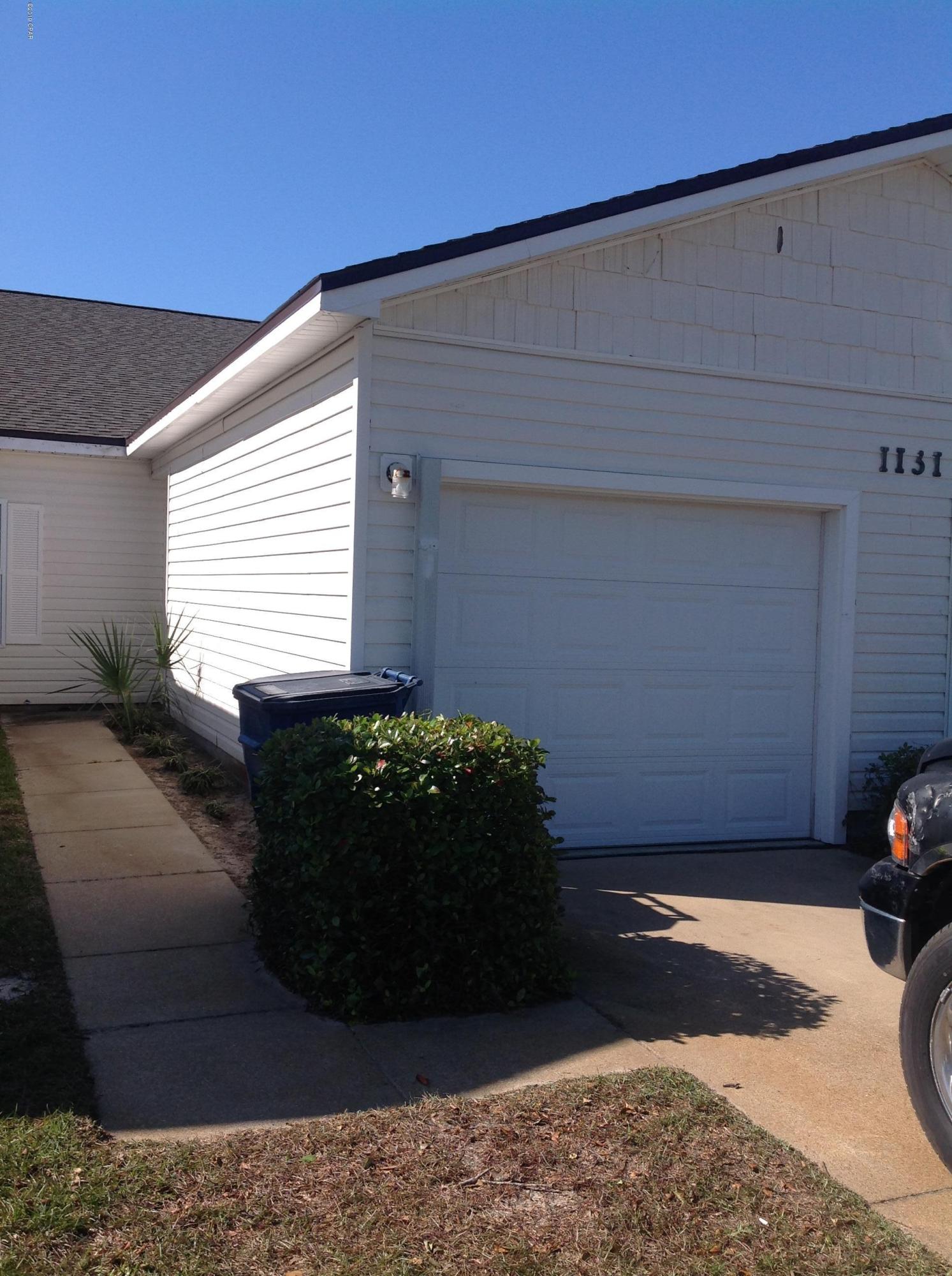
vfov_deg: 52.7
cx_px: 476
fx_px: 1287
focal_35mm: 35
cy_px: 638
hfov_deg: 40.6
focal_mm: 4.28
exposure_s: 1/1513
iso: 50
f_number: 2.4
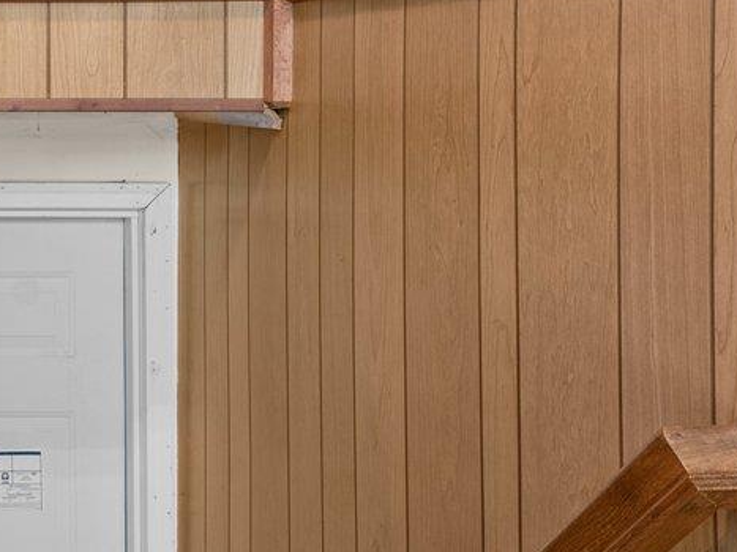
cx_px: -226
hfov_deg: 27.3
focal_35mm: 59
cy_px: 80
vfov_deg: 24.3
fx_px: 1256
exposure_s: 1/1.25
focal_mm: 14
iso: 500
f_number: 10
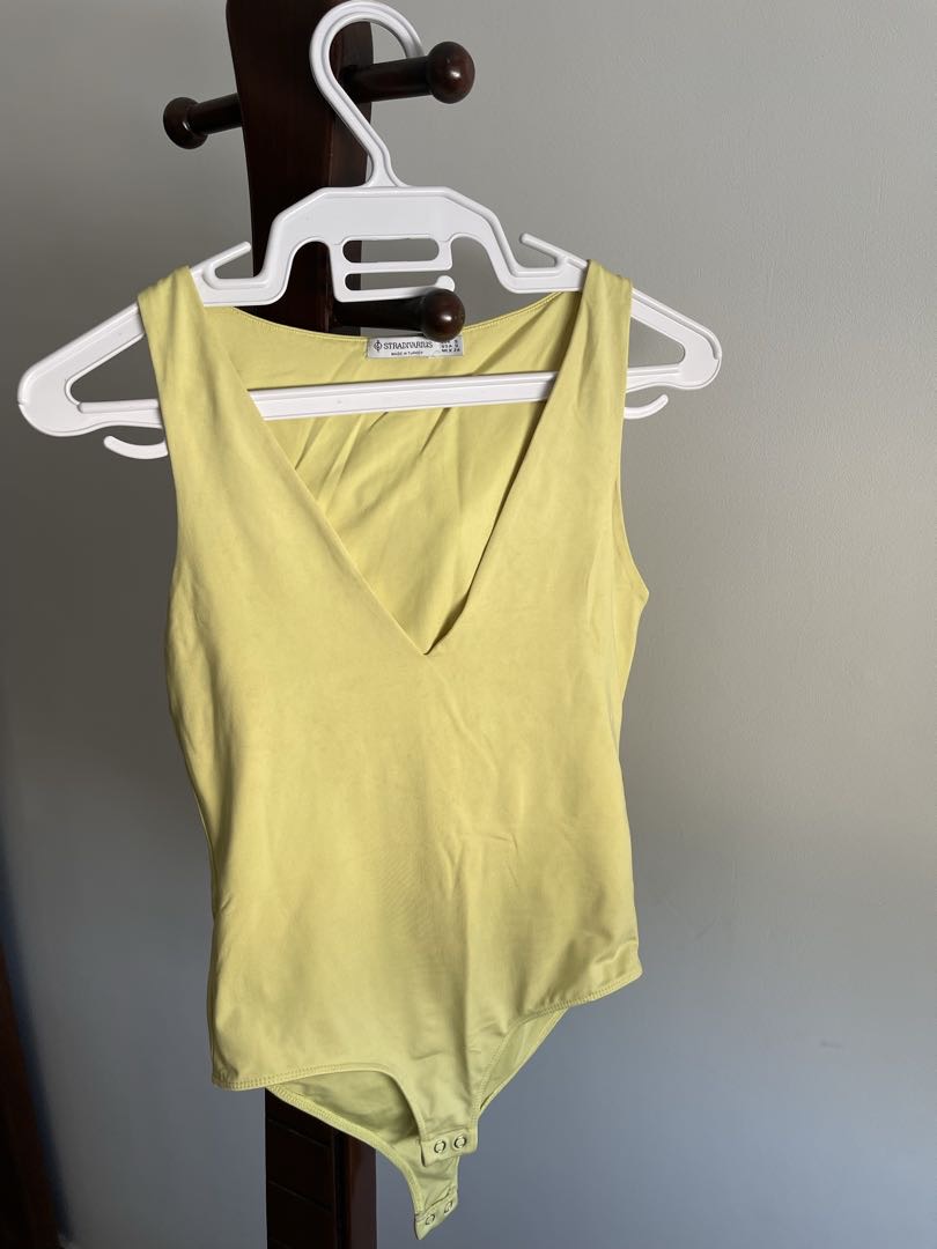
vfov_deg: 69.4
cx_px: 468
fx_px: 902
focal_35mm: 25
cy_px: 624
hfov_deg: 54.9
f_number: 1.6
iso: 50
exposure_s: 1/121
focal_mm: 5.1
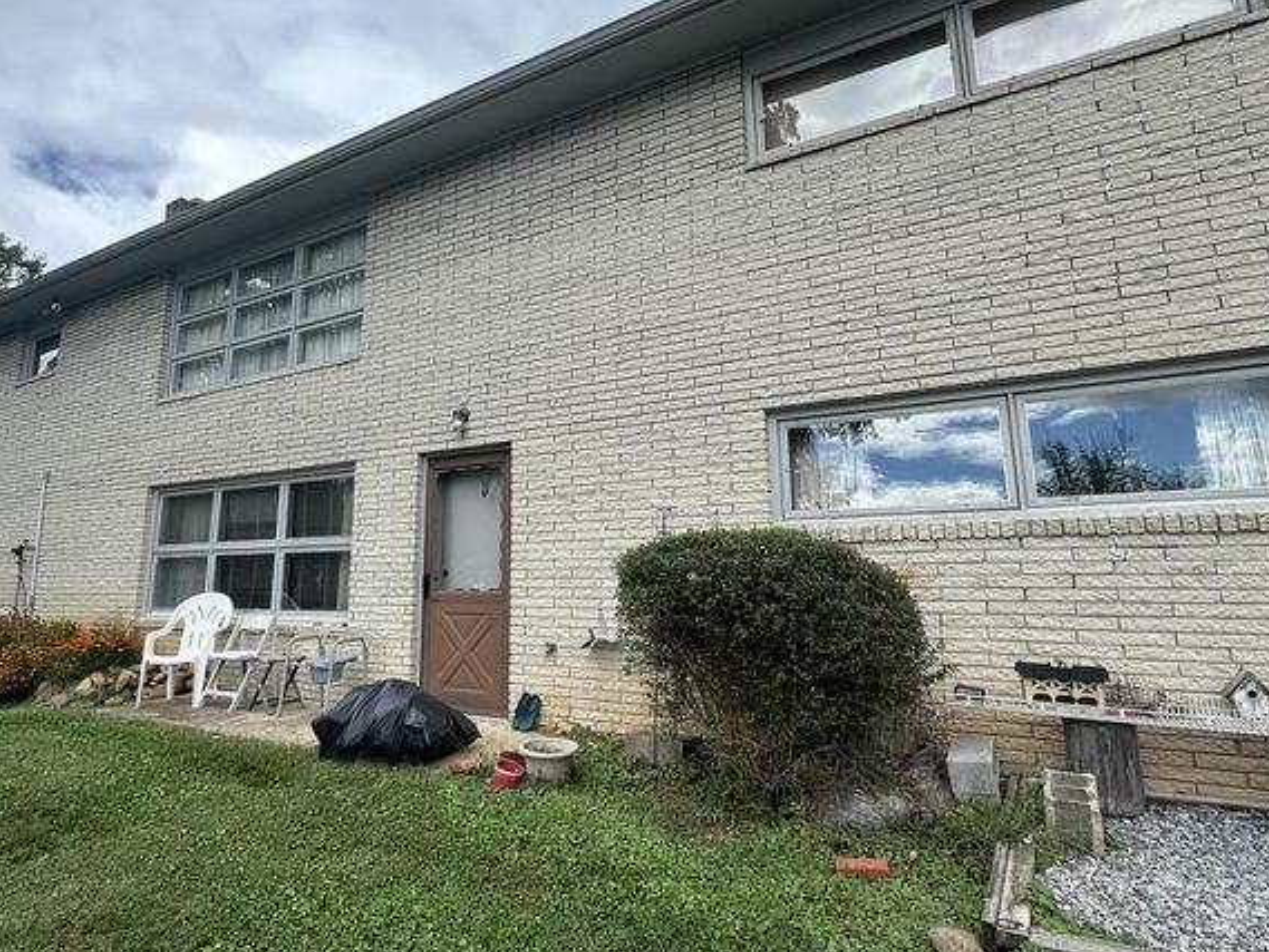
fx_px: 770
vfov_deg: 63.3
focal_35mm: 21
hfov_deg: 78.9
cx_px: 590
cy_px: 426
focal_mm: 2.22
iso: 40
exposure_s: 1/1033
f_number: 2.2
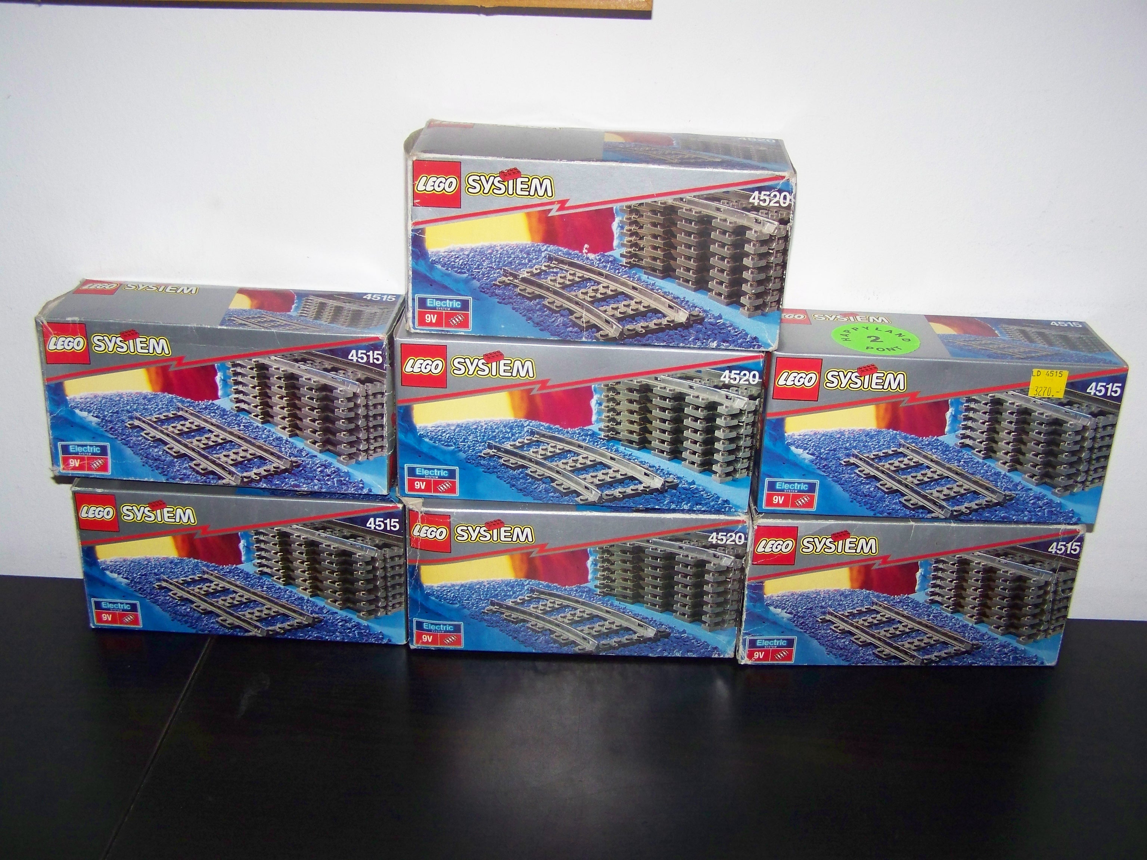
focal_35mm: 38
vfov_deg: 37.7
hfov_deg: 49.0
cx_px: 574
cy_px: 430
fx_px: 1259
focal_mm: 6.3
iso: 200
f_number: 2.8
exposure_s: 1/30
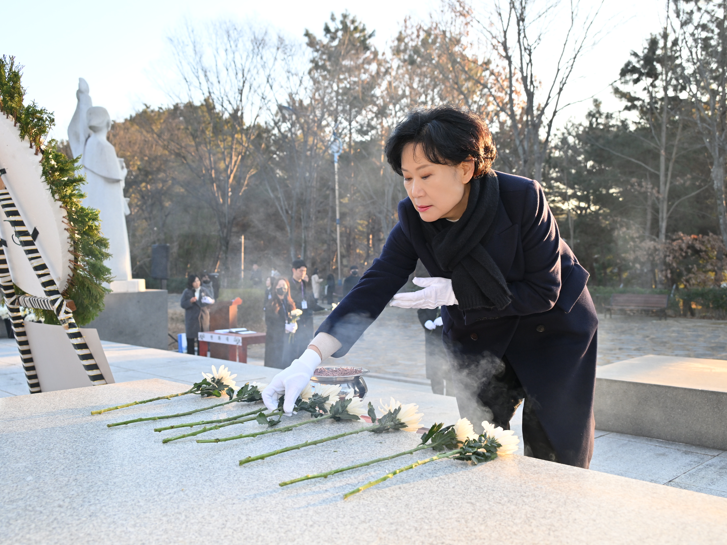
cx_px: 355
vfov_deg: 40.7
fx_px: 735
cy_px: 272
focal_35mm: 35
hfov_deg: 52.6
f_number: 6.3
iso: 640
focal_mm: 32
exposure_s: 1/250
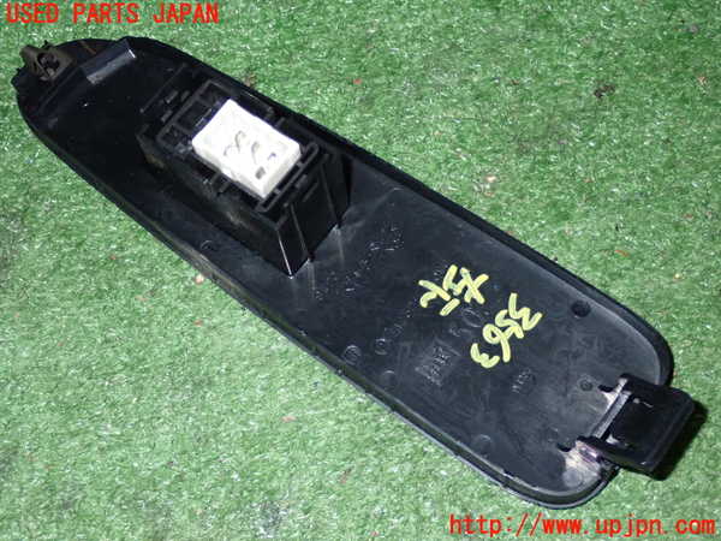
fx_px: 1125
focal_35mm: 54
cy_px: 270
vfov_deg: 27.0
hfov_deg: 35.5
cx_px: 360
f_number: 10
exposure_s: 1/50
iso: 800
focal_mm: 9.65
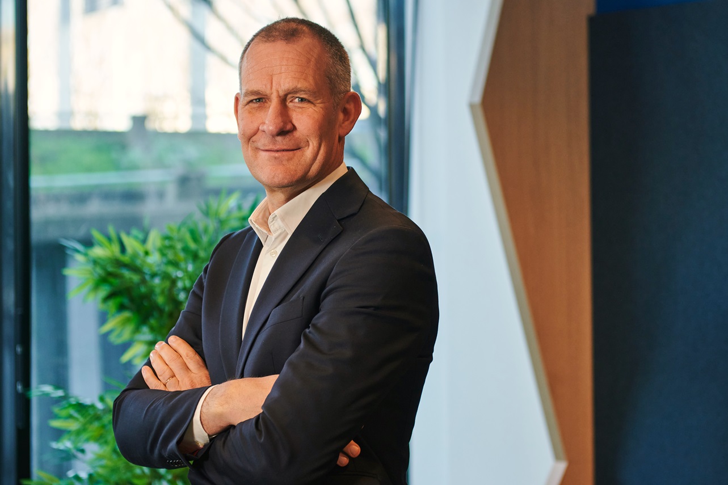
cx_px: 364
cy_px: 242
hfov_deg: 19.5
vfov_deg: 13.0
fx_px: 2123
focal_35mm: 105
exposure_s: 1/250
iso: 500
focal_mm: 70
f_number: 3.2
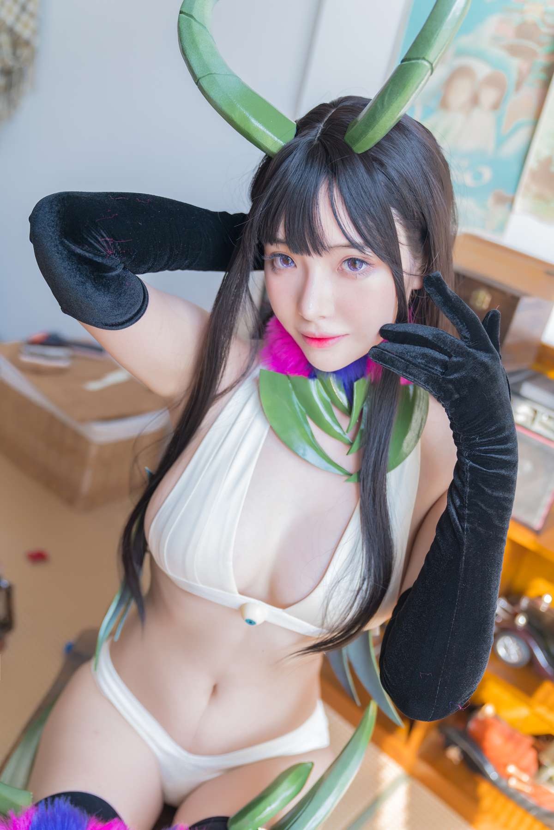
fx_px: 784
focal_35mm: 34
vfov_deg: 55.8
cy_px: 415
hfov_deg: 38.9
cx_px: 277
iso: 400
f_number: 2.8
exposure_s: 1/160
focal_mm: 34
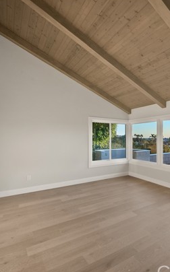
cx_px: 140
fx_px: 156
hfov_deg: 52.8
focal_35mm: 21
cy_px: 138
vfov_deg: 82.3
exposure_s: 1/13
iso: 640
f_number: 10
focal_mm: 13
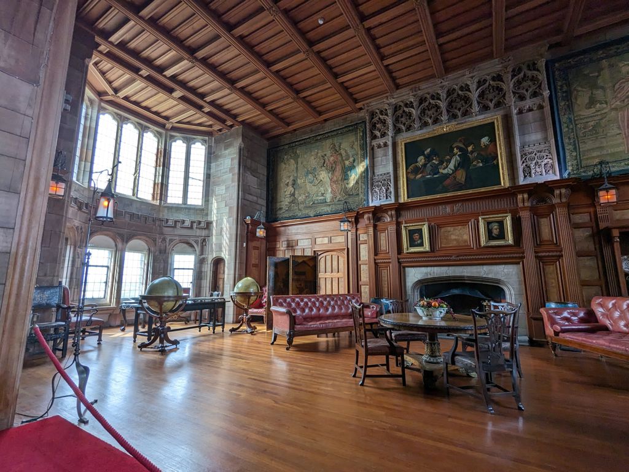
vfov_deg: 78.1
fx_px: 291
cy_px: 236
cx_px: 314
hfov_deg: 94.5
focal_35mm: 16
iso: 55
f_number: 2.2
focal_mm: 2.35
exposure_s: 1/100
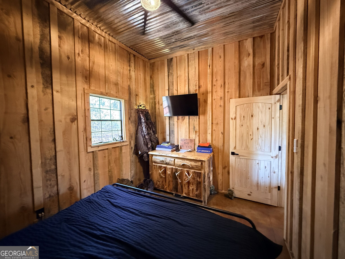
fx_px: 140
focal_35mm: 14
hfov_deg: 102.1
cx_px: 172
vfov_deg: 85.7
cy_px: 130
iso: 1000
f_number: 2.2
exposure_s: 1/40
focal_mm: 2.22
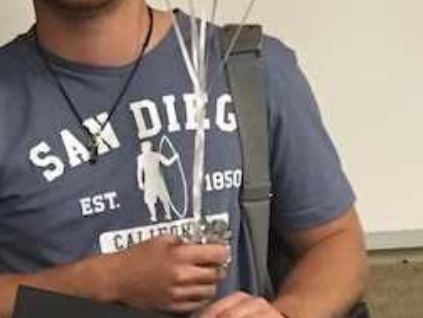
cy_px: 247
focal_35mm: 138
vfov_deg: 10.7
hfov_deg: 12.6
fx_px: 1686
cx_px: -405
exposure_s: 1/10
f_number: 2.2
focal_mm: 4.15
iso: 100
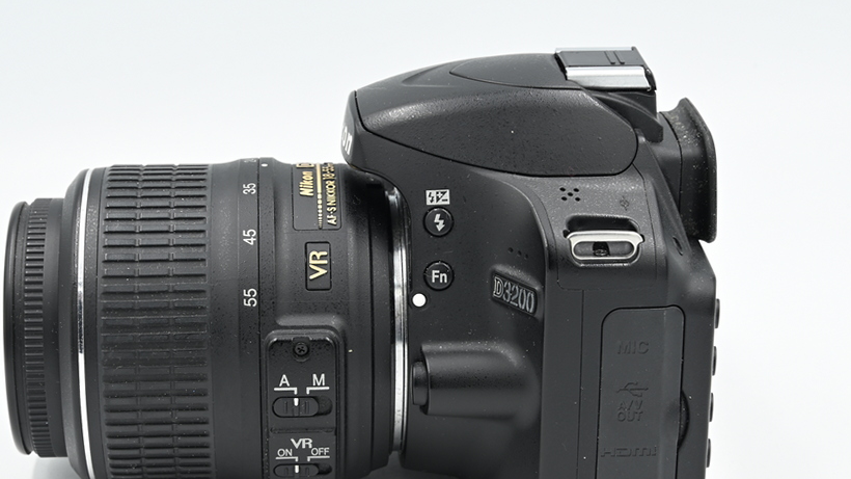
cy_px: 301
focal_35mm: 93
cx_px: 420
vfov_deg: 13.0
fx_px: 2098
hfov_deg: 22.9
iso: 200
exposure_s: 1/20
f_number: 14
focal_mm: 75
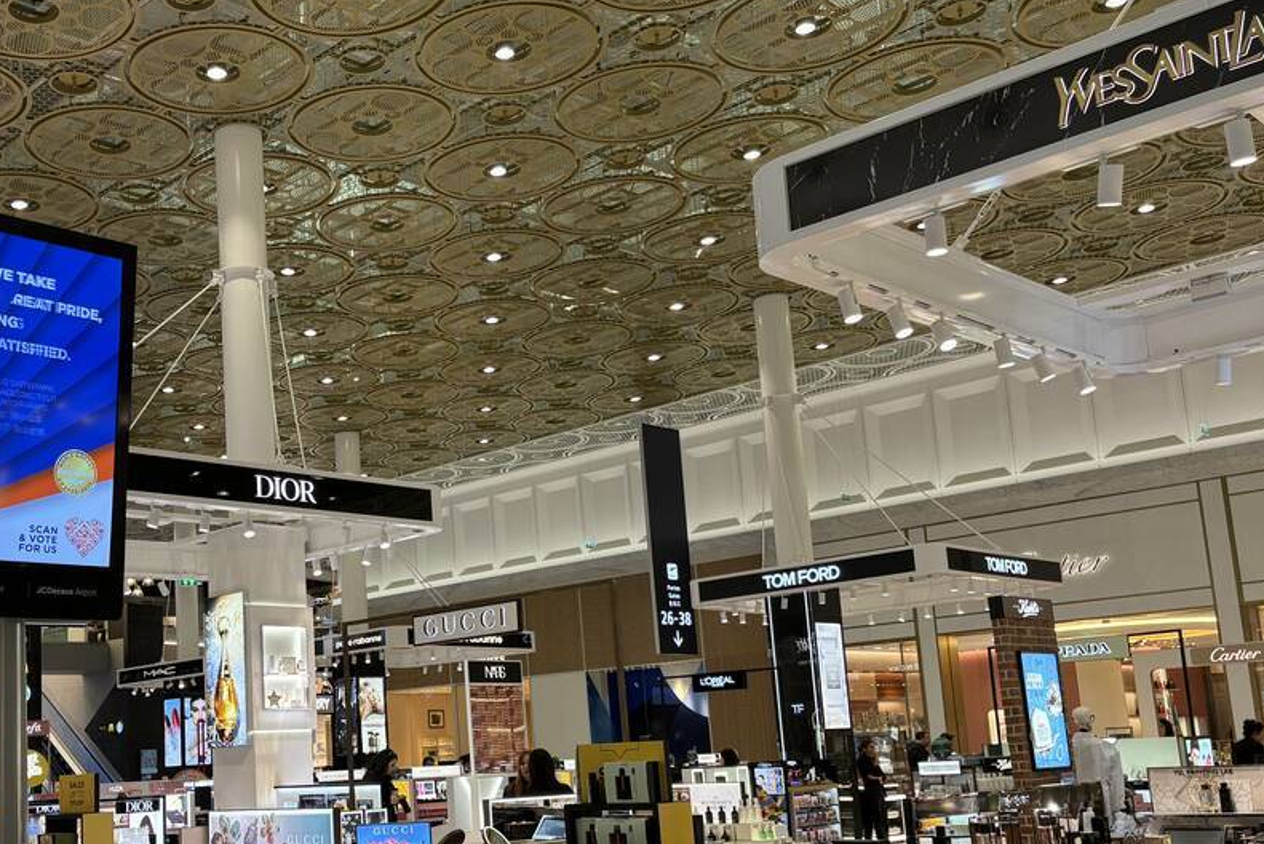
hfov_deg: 46.3
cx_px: 380
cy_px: 524
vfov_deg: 32.5
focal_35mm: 41
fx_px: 1440
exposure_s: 1/100
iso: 64
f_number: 1.6
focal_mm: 5.96
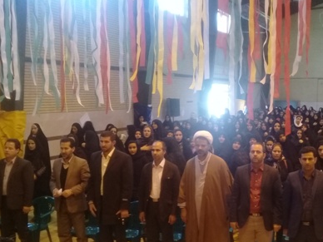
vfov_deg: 30.1
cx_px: 223
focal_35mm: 48
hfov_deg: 39.1
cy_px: 156
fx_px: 448
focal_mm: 3.3
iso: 200
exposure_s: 1/20
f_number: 2.2
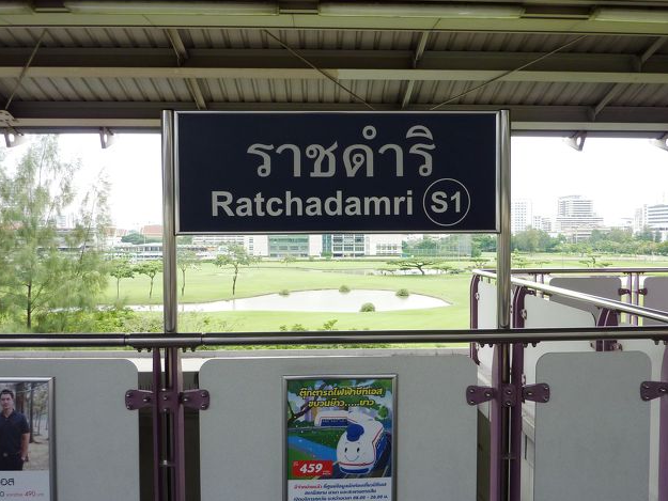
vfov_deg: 53.1
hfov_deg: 67.3
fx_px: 502
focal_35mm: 26
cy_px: 250
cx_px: 344
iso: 80
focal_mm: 4.1
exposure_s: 1/125
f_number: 3.5
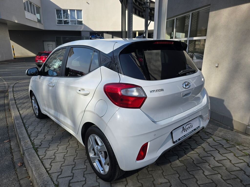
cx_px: 125
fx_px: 166
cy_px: 94
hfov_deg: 73.9
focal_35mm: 23
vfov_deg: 58.9
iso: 12
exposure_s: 1/515
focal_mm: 6.3
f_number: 1.7
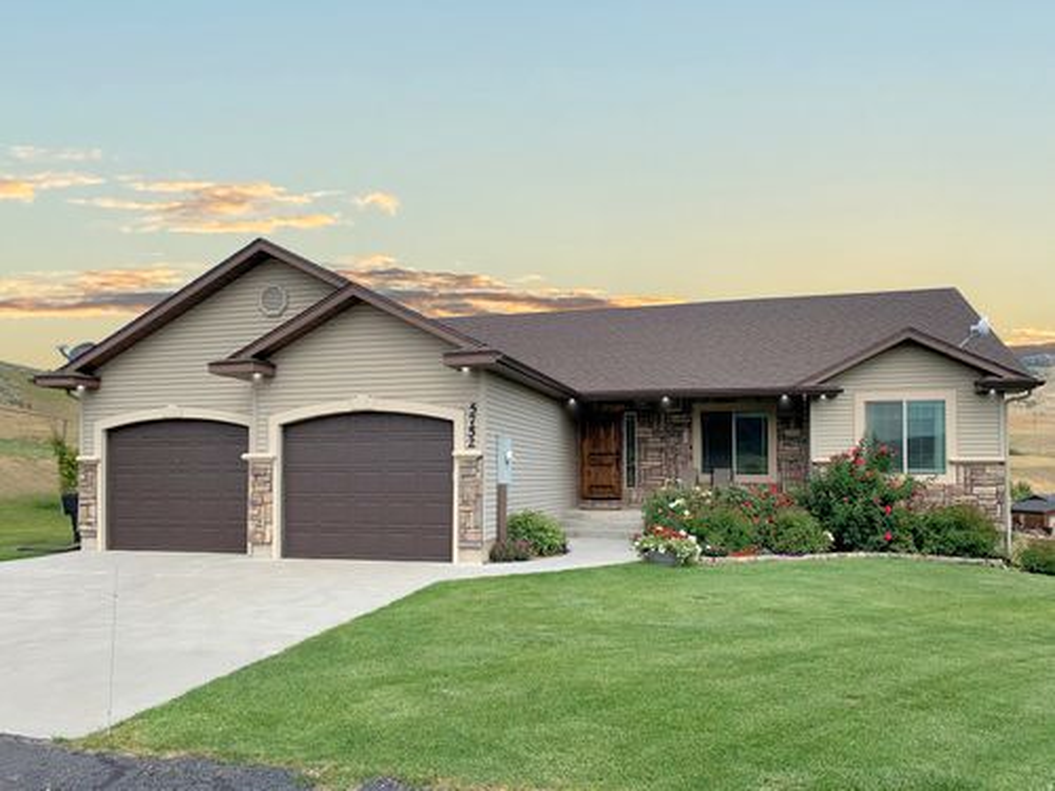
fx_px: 792
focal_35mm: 26
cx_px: 528
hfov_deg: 67.3
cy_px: 396
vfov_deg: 53.1
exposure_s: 1/2200
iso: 25
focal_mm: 4.25
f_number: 1.8
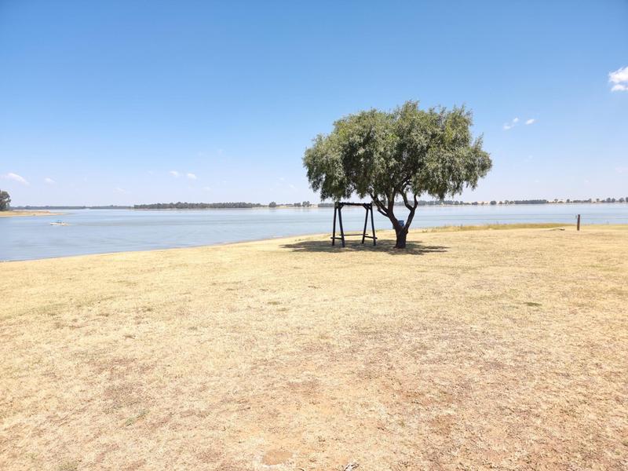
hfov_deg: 71.6
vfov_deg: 56.8
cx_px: 314
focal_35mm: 24
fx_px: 435
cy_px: 236
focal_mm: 6.7
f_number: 1.8
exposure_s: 1/142
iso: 50
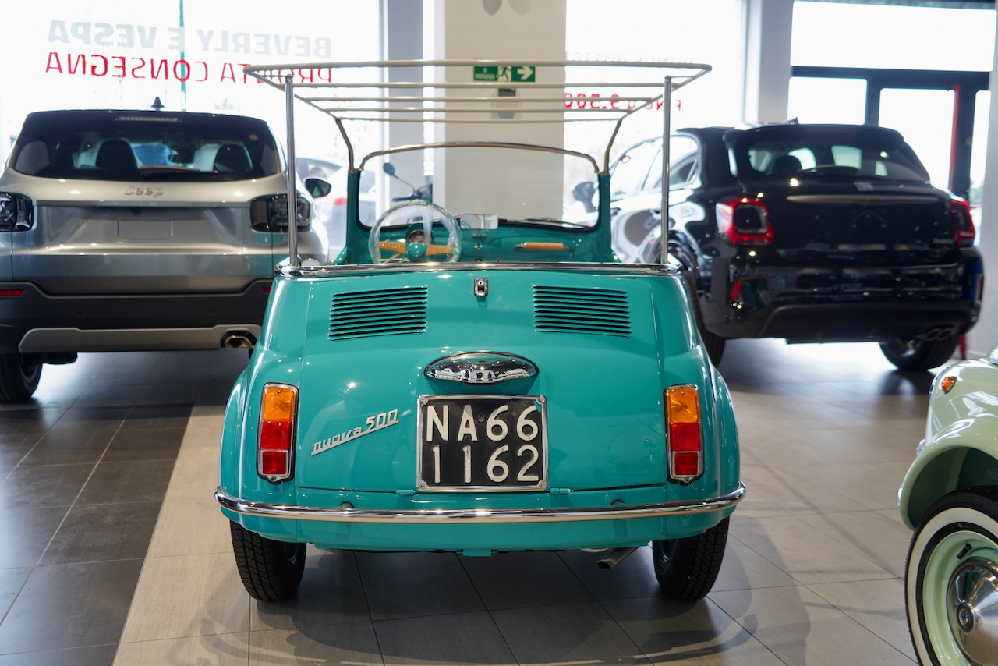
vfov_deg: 38.9
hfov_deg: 55.8
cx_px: 499
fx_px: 943
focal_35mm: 34
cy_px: 333
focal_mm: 34
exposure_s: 1/60
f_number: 4
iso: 500
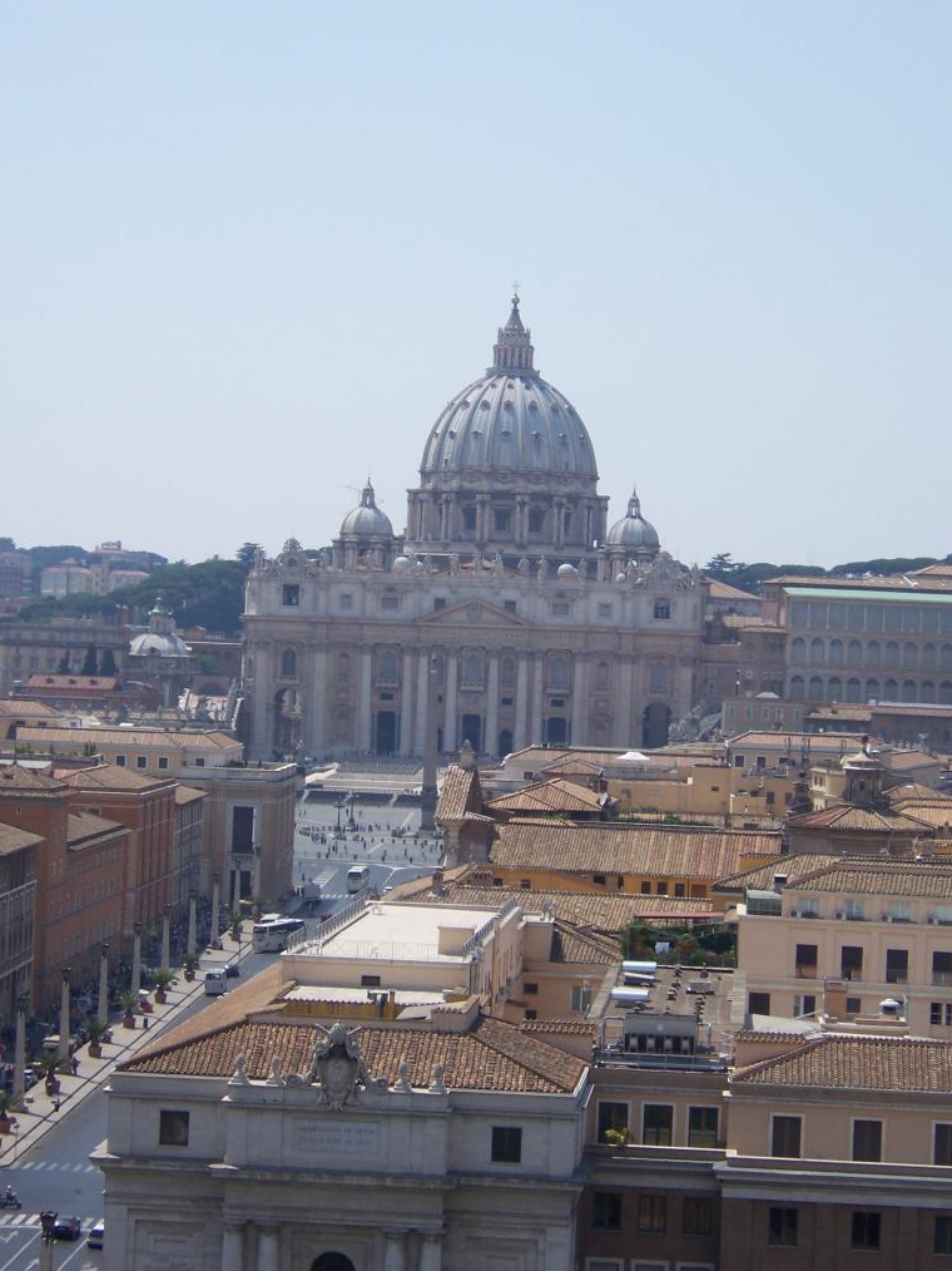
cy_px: 641
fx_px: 3705
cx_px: 475
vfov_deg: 19.5
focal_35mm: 101
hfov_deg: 14.6
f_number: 4.9
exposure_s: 1/750
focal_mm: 16.6
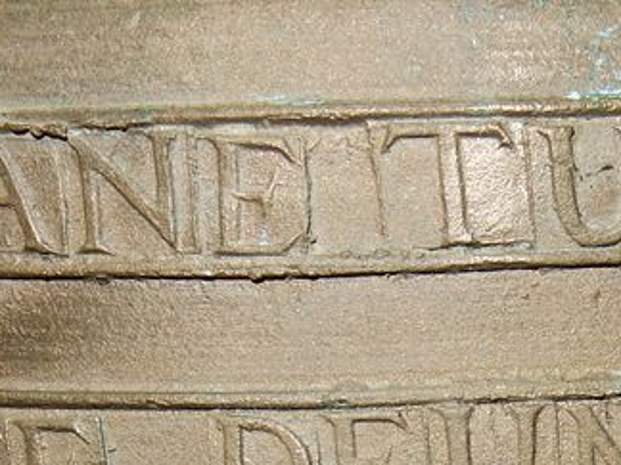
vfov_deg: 18.9
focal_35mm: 72
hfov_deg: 26.3
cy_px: 609
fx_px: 1292
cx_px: 534
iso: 200
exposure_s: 1/30
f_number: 3.7
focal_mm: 4.5
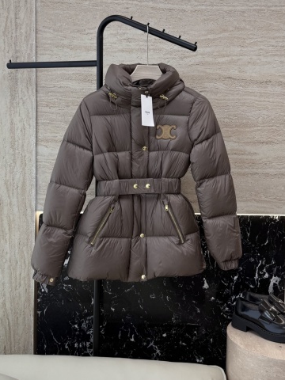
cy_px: 184
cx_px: 141
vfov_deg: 69.4
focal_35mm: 25
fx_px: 274
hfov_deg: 54.9
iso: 64
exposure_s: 1/215
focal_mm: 6.76
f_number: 1.78
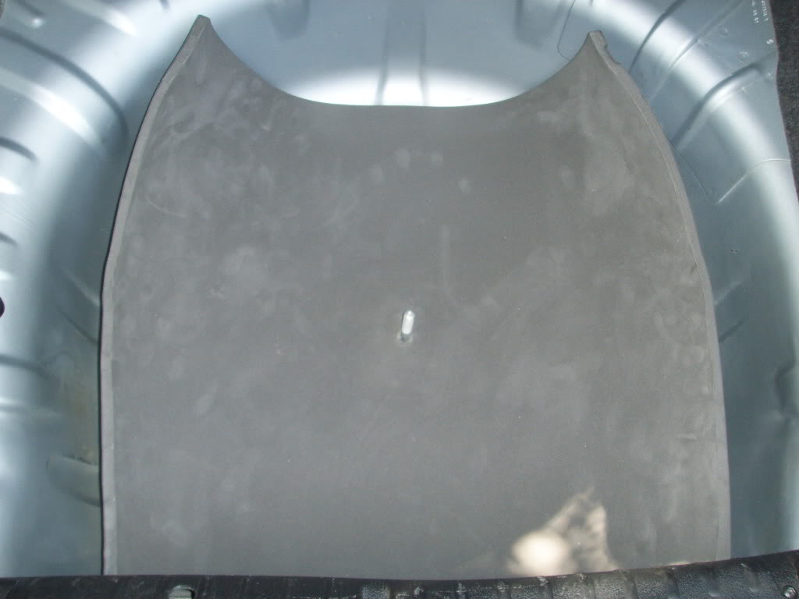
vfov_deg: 36.8
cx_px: 400
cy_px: 300
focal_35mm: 39
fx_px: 900
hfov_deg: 47.9
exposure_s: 1/45
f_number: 3.5
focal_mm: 6.6
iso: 100
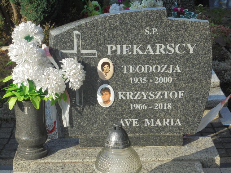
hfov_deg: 23.6
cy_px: 86
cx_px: 116
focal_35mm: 83
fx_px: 554
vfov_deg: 17.8
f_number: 6.7
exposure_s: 1/250
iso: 100
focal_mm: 14.9
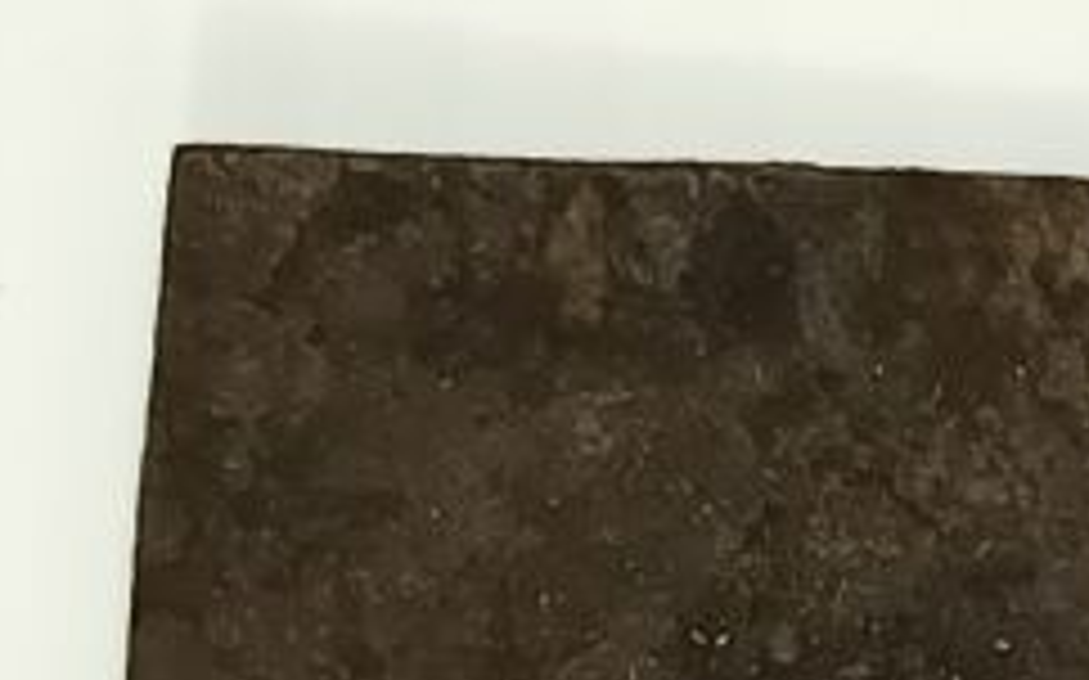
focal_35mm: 79
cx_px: 1323
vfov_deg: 15.3
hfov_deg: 23.7
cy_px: 1011
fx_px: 2344
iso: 1771
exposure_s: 1/25
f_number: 1.7
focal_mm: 5.31
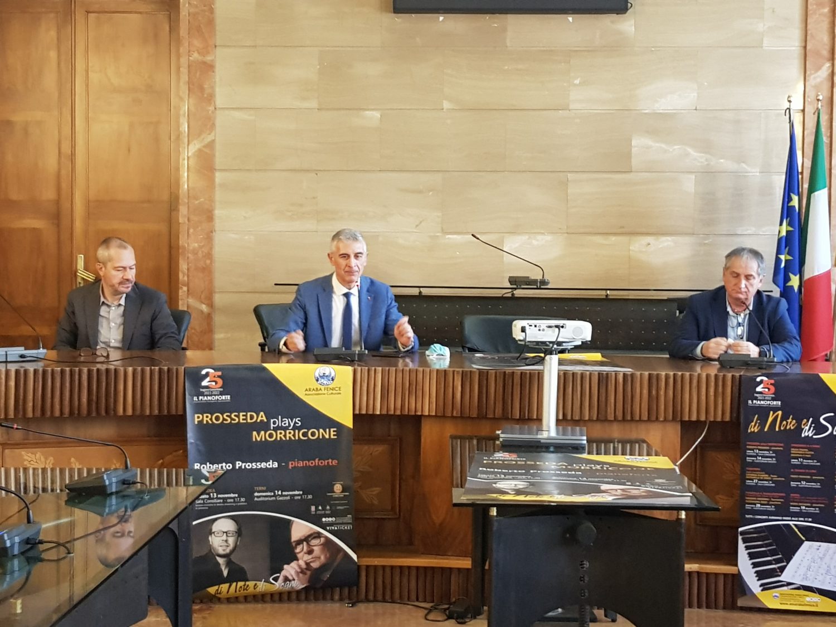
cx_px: 418
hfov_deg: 67.3
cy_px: 314
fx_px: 628
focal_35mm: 26
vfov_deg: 53.1
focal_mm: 4.2
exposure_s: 1/20
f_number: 1.7
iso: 250
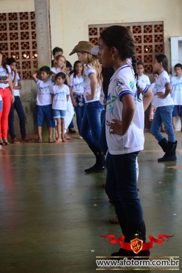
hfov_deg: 13.8
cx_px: 91
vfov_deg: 20.6
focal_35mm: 99
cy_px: 136
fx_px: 751
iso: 400
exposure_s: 1/160
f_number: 6.3
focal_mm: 66
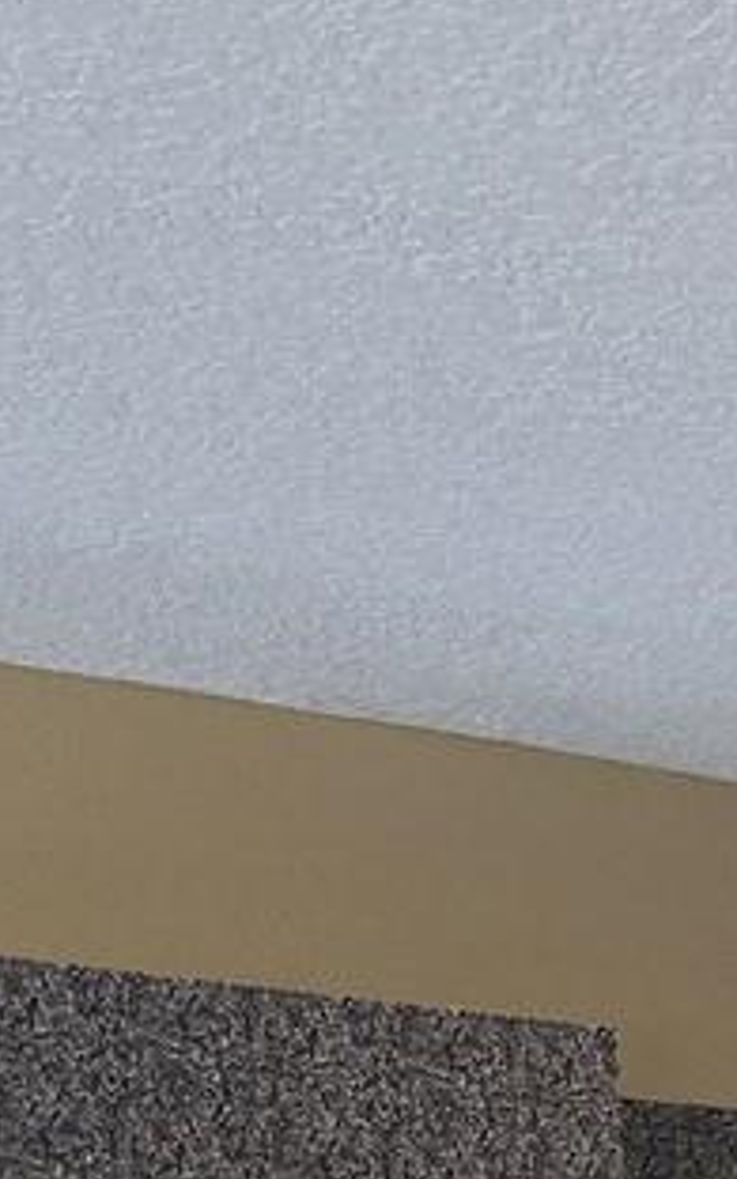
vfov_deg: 15.4
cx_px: 2200
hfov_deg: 8.7
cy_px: 1757
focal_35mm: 125
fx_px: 4017
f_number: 1.7
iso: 100
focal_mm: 6.3
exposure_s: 1/120
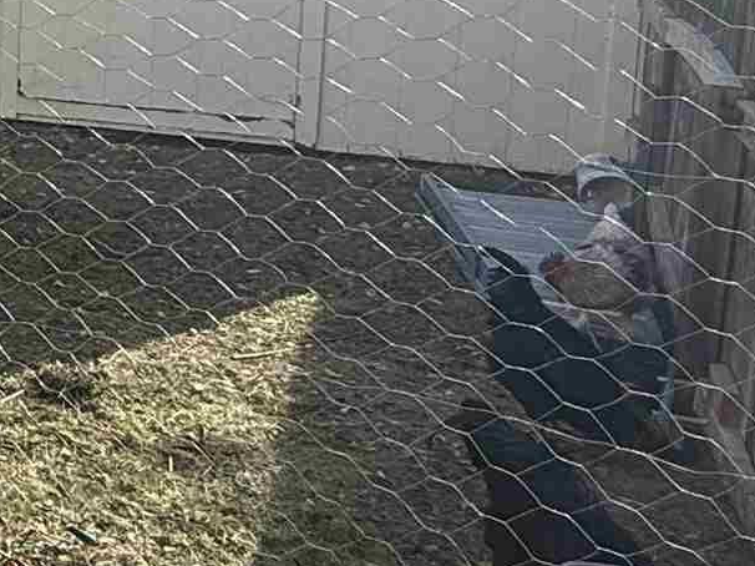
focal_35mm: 71
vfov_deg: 20.0
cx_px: -602
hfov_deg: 20.0
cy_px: -17
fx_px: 1548
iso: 50
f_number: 2.2
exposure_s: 1/717
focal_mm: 2.22
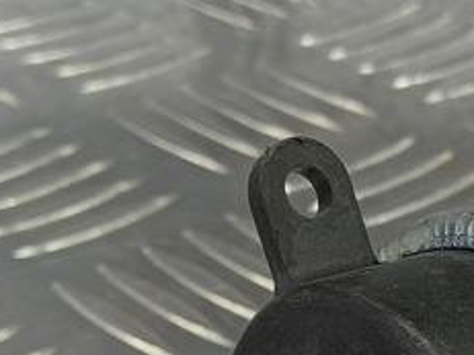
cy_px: 575
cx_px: 365
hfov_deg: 19.1
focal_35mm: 102
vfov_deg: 13.4
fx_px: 1396
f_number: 1.6
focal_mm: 4.11
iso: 109
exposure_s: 1/50
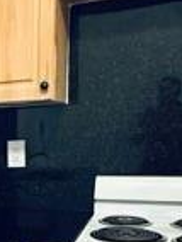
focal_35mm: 63
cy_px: 223
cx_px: -88
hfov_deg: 20.2
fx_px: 440
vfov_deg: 29.3
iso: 1000
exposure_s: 1/40
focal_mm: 2.22
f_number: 2.2
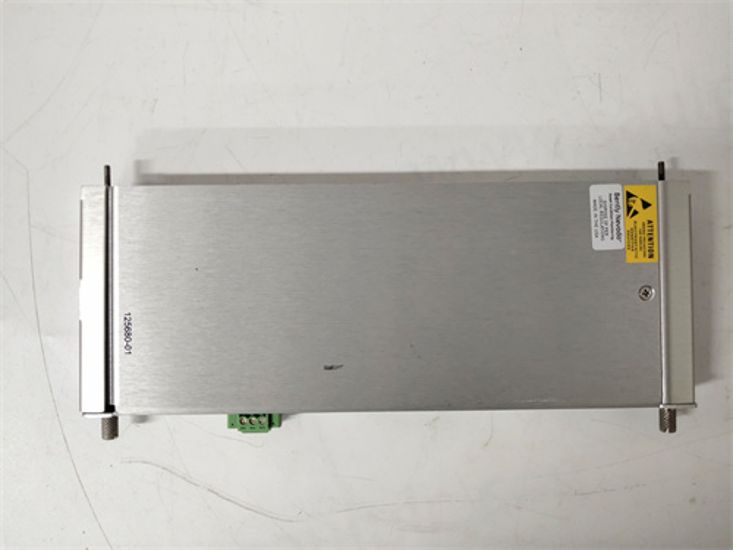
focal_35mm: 26
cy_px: 275
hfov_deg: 67.3
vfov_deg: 53.1
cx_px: 366
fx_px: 551
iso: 479
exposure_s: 1/50
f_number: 2
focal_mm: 3.87
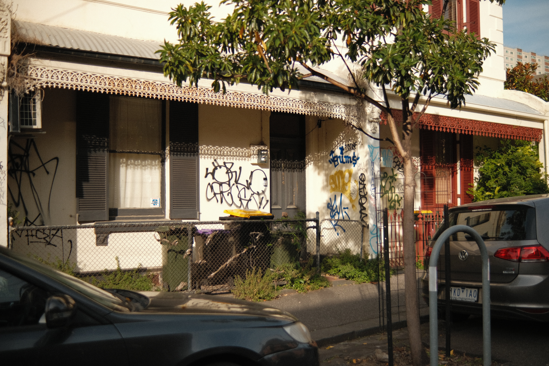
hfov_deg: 54.4
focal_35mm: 35
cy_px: 183
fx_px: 534
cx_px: 274
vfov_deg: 37.9
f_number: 1.4
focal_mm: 23
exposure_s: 1/8000
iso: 160
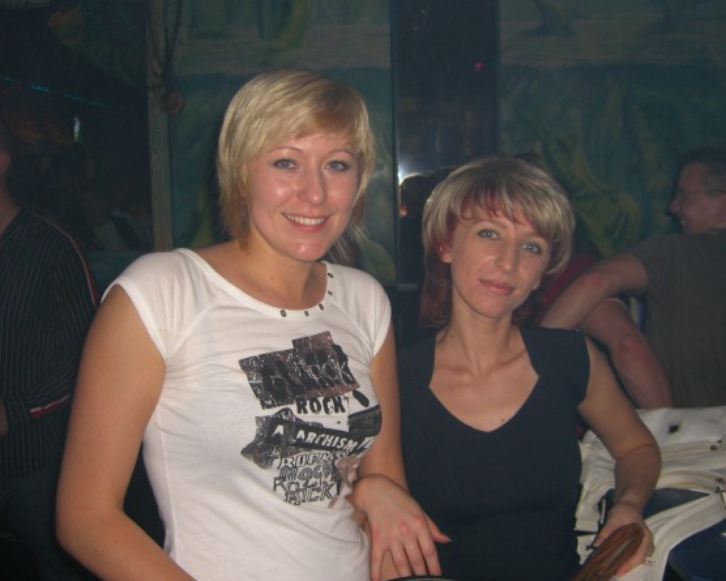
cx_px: 388
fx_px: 860
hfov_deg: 45.8
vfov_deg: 37.3
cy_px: 289
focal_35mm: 40
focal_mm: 7.9
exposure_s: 1/60
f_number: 2.8
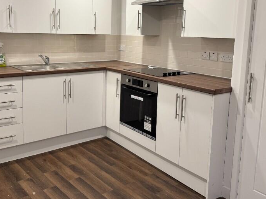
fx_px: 277
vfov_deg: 39.3
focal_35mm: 36
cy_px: 70
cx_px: 107
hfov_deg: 51.0
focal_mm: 6.76
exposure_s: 1/100
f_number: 1.78
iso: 200
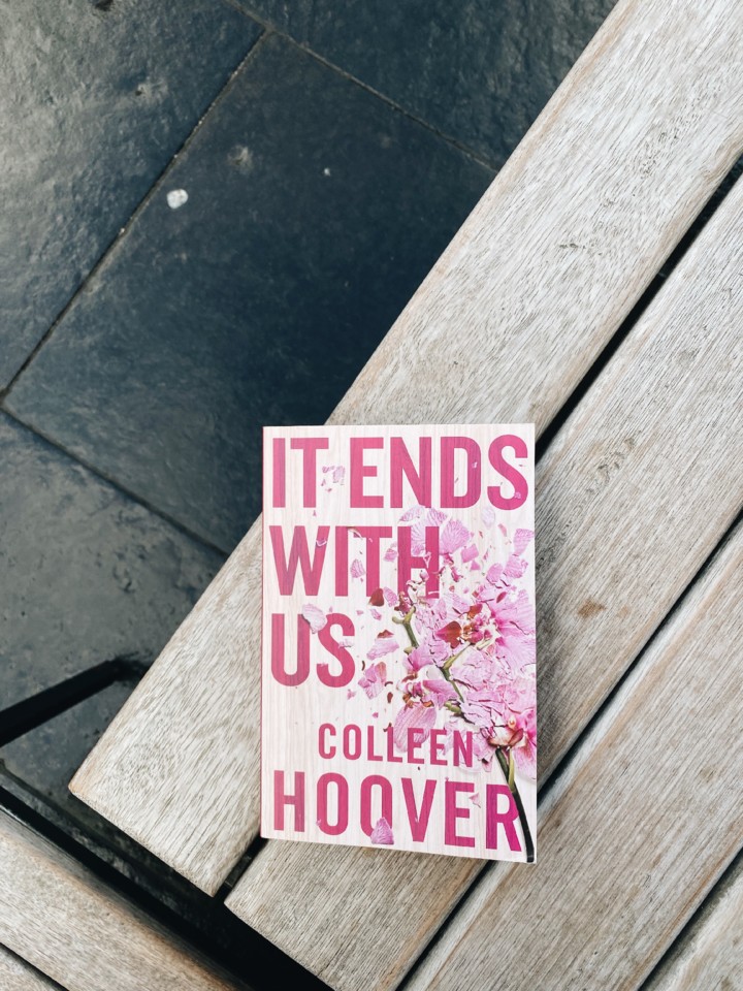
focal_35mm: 26
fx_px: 744
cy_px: 496
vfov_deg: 67.3
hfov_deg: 53.1
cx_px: 372
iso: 32
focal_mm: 4.25
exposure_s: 1/157
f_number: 1.8
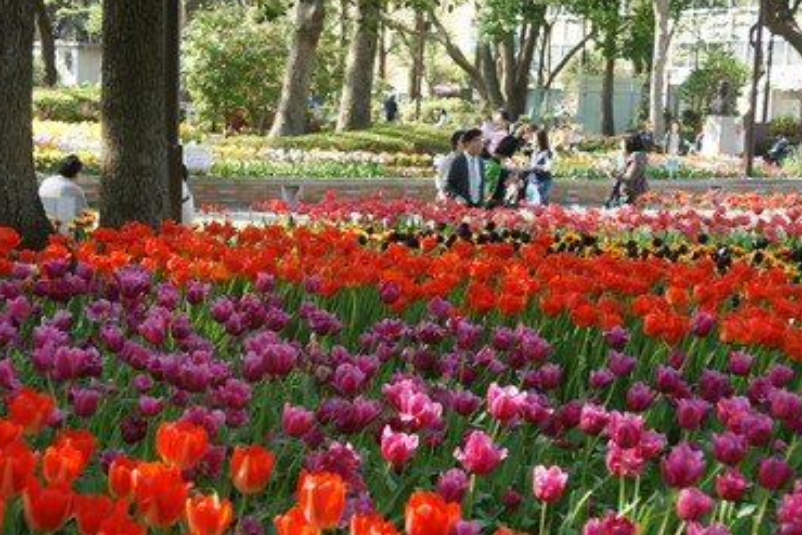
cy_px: 278
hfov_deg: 29.6
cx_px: 379
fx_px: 1515
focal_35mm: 68
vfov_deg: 20.0
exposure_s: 1/125
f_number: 5
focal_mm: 40
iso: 200
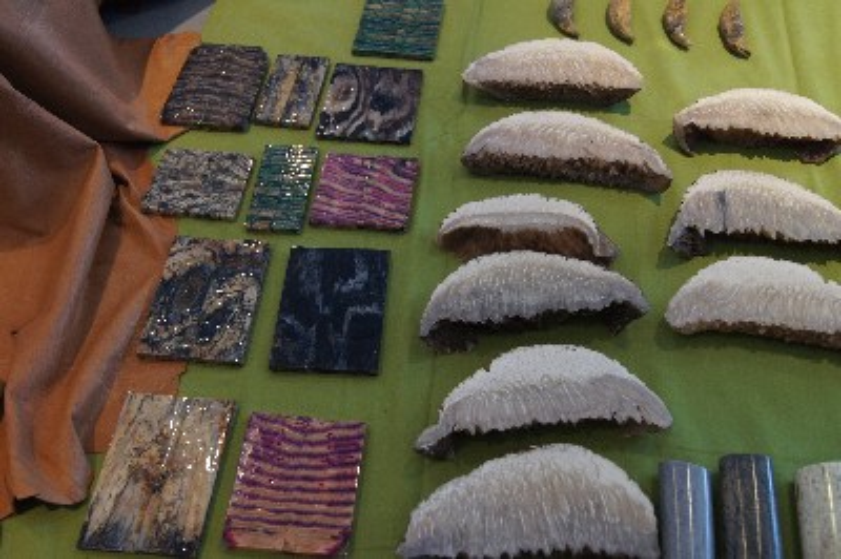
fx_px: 840
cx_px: 420
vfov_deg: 36.8
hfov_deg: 53.2
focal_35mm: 36
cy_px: 280
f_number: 5
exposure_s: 1/25
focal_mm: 24
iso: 800
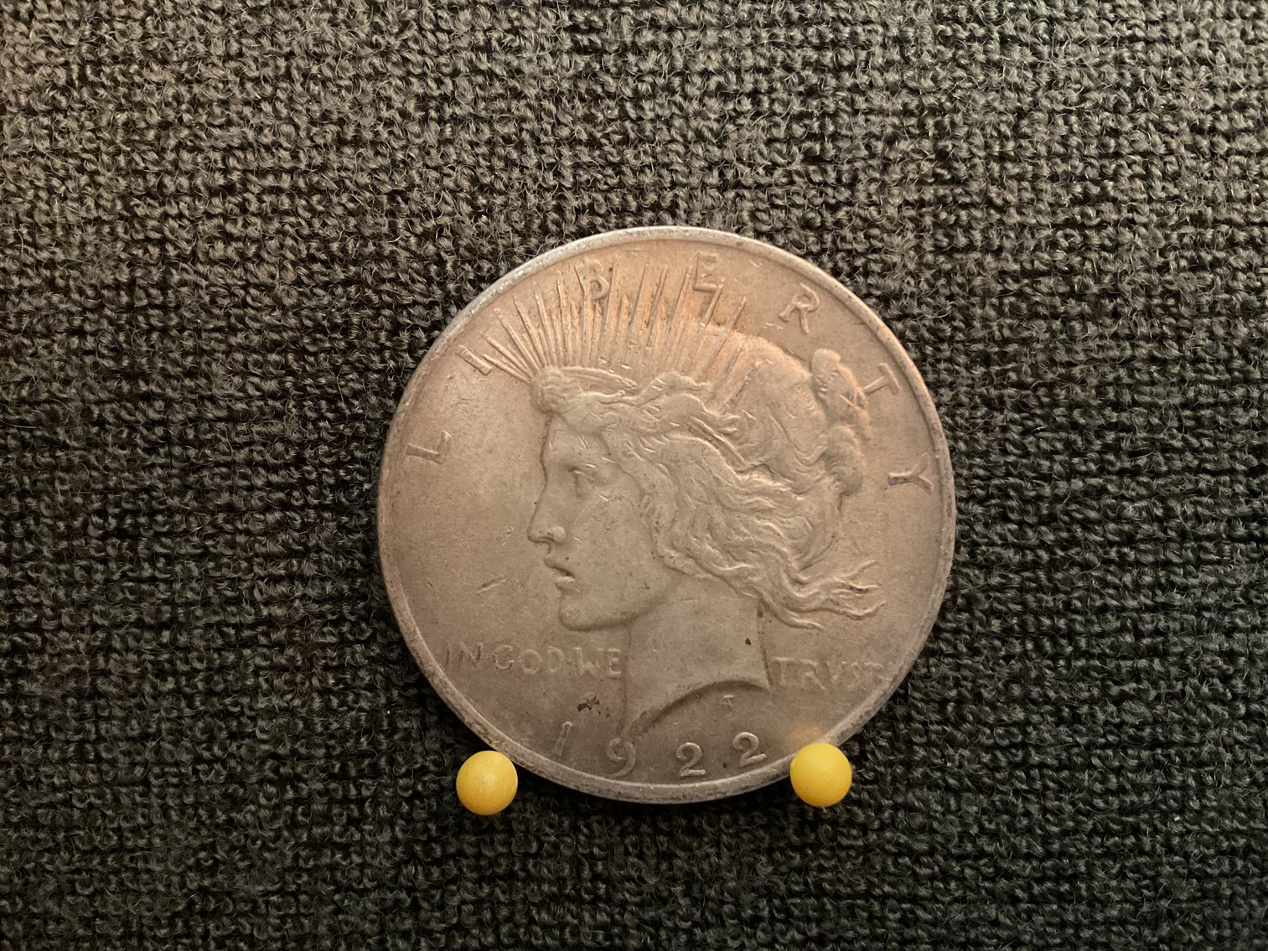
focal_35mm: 29
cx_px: 634
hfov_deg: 61.7
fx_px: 1062
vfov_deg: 48.2
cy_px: 476
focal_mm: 3
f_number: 1.8
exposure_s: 1/24
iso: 500
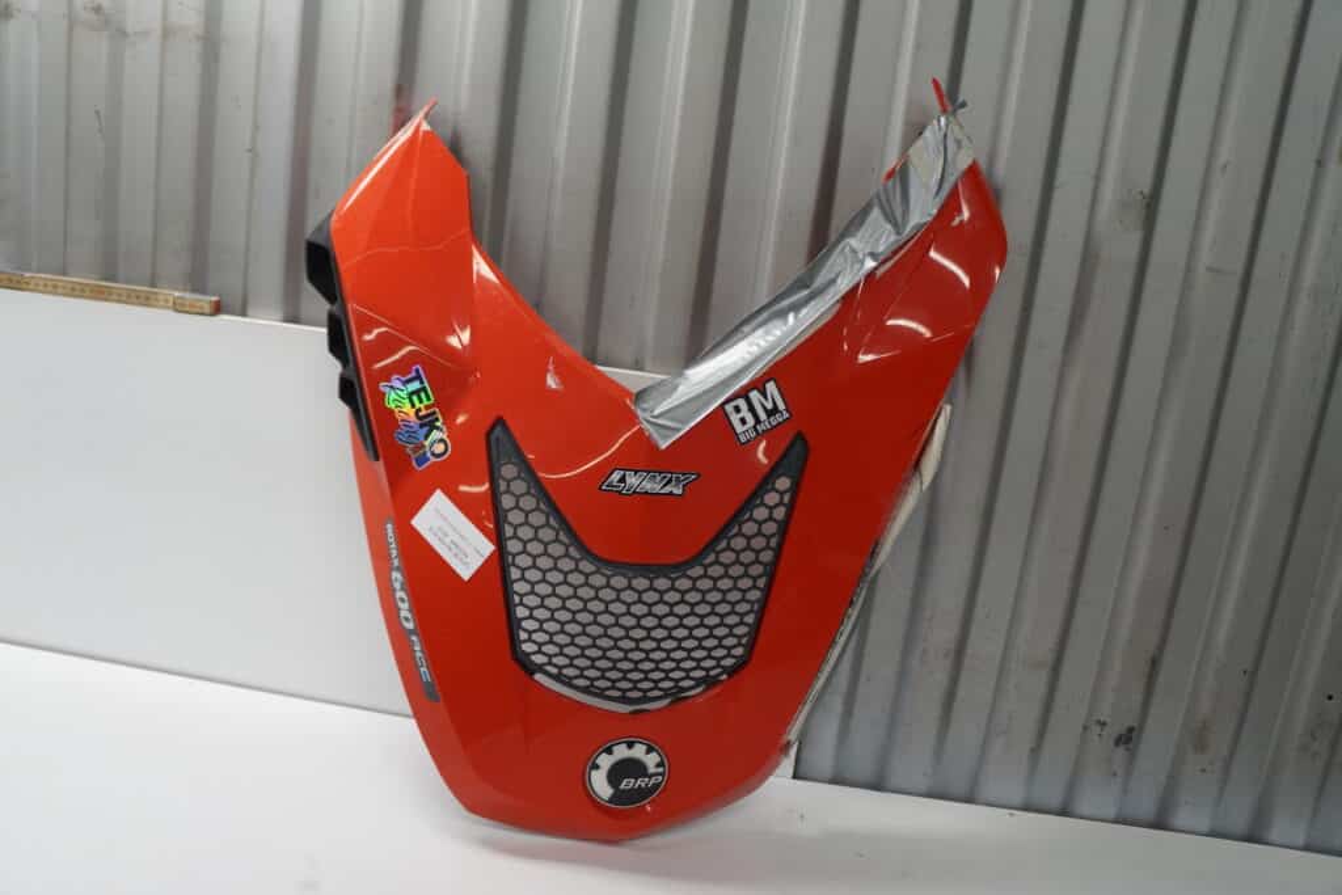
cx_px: 671
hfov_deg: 67.4
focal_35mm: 27
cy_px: 448
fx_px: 1007
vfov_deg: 47.9
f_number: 3.5
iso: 160
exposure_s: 1/60
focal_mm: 18
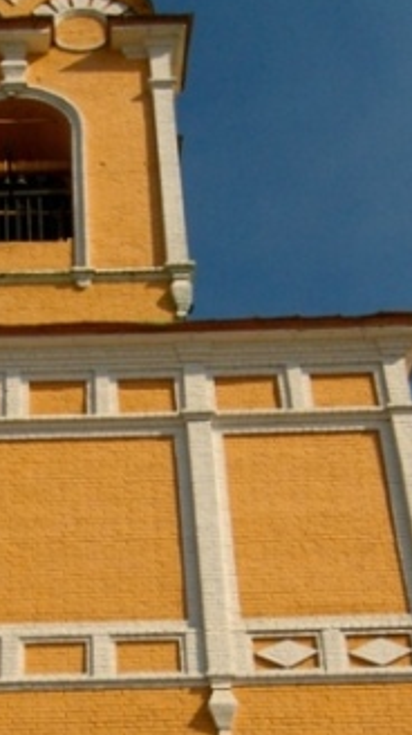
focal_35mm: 58
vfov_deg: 33.7
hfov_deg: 20.2
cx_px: 20
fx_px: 1129
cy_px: 688
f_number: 9
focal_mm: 12
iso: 400
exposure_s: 1/1250
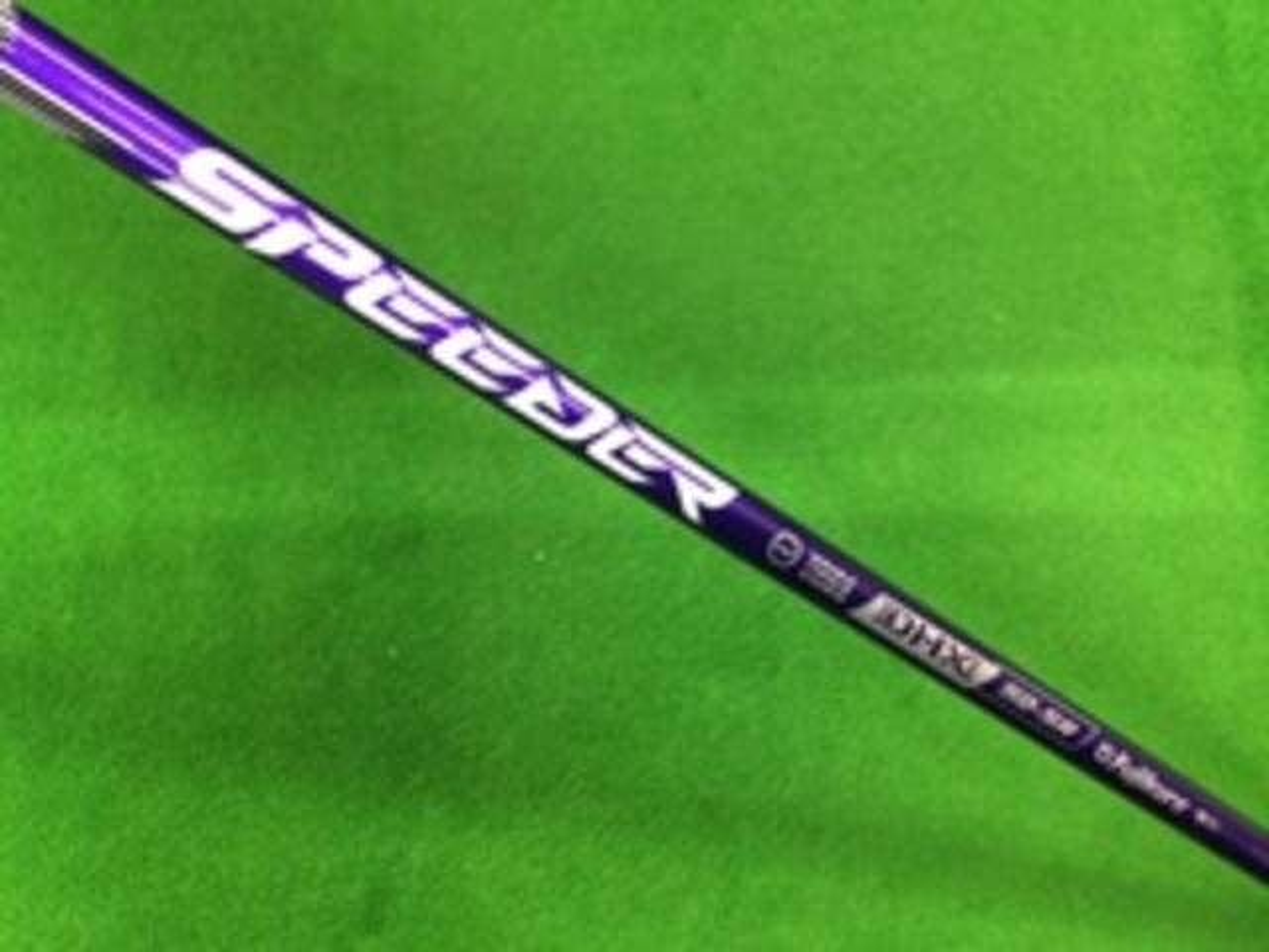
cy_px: 476
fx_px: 1136
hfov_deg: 58.4
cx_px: 634
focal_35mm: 31
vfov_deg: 45.4
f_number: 2.4
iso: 200
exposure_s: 1/30
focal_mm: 3.3
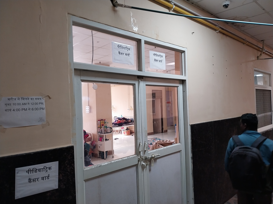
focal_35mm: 26
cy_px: 102
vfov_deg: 53.1
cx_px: 136
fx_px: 205
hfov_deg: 67.3
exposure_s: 1/50
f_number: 1.8
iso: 125
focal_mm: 4
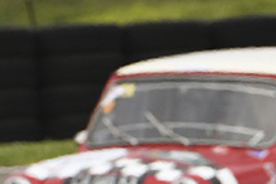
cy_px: 118
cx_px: -262
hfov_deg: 1.2
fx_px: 13416
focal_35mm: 1750
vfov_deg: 0.8
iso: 250
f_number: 6.3
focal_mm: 200
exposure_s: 1/800
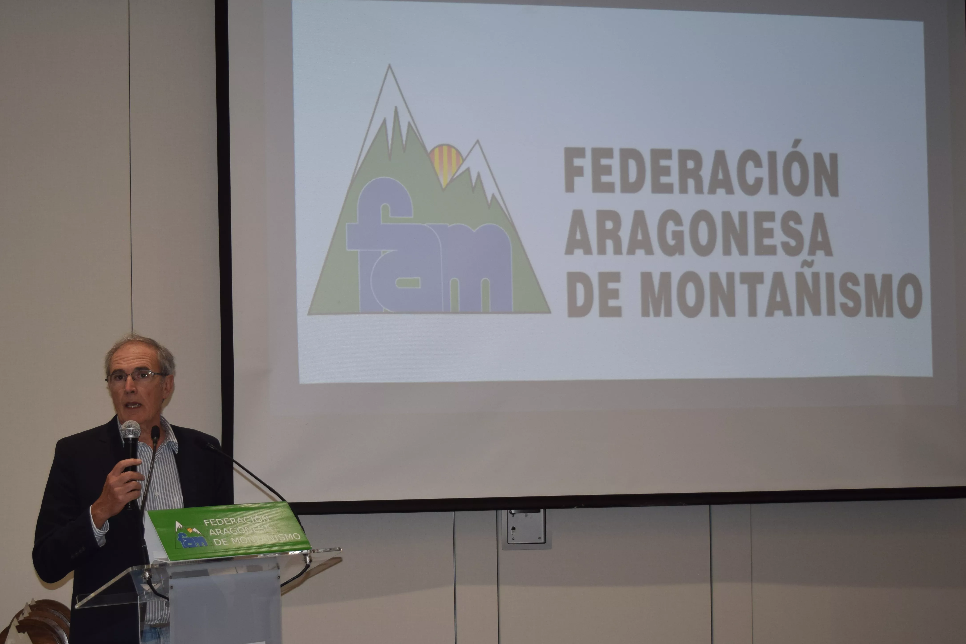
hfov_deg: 38.1
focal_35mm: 52
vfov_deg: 26.0
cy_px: 437
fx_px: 1387
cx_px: 350
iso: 400
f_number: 4
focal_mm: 25
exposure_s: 1/200
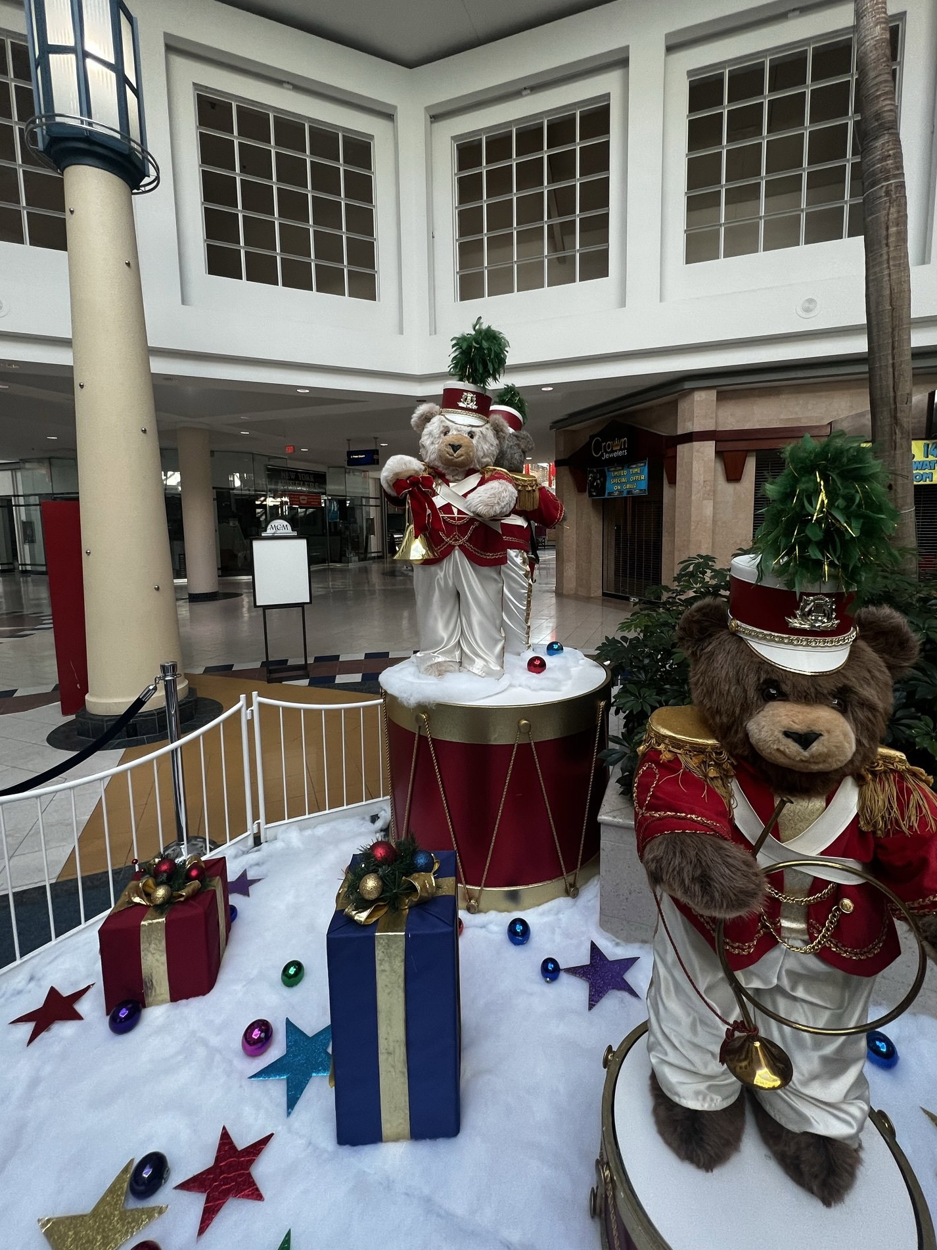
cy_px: 580
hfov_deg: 85.6
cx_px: 495
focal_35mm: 14
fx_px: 505
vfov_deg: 101.9
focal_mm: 1.57
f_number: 1.8
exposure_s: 1/120
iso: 80
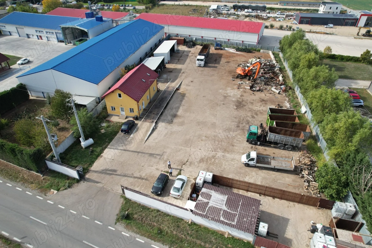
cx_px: 186
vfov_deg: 57.2
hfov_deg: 78.6
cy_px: 124
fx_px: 227
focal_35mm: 22
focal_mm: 8.38
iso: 110
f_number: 2.8
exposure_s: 1/1000
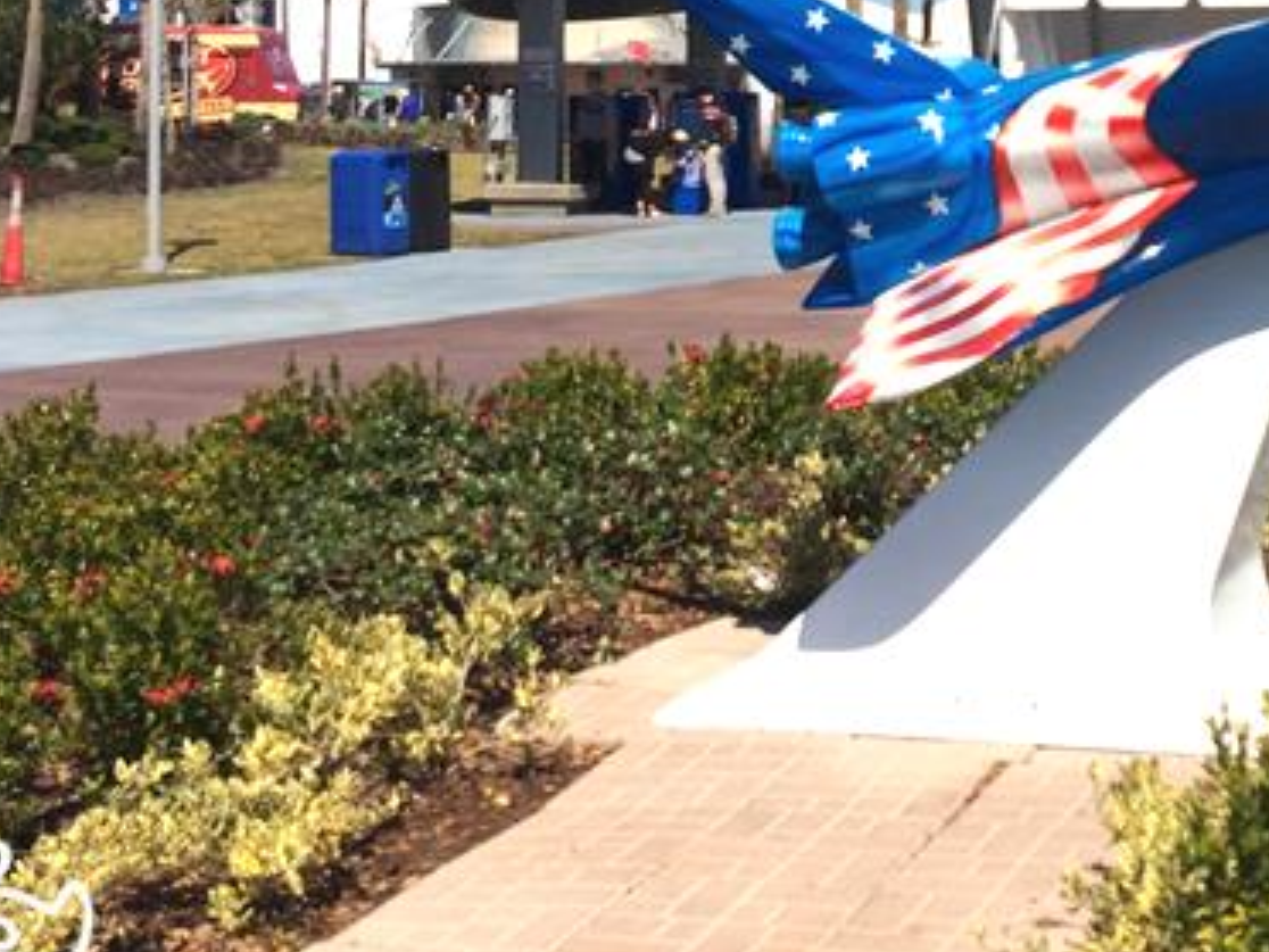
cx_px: 1139
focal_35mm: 67
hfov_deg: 27.9
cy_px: 97
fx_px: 2456
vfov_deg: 21.5
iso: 32
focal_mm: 4.15
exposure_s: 1/3731
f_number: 2.2
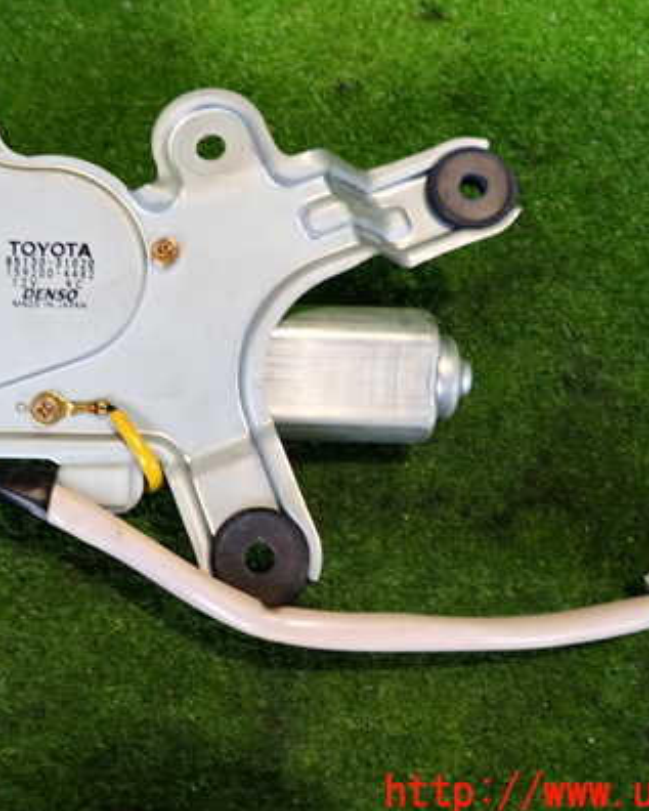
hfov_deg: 39.8
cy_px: 358
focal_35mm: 37
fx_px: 888
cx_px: 233
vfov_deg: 49.0
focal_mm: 4.5
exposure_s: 1/30
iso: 320
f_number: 2
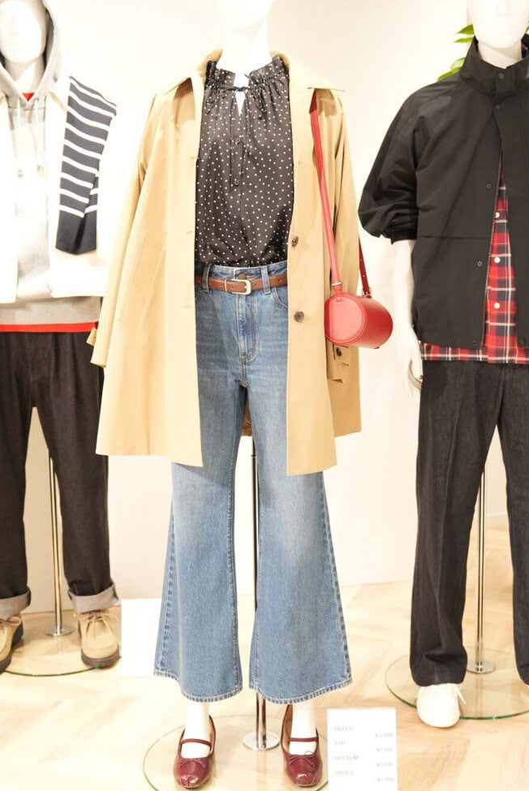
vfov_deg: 41.1
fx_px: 1056
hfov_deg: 28.1
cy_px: 381
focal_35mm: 48
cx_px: 266
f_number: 2.8
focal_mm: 39
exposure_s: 1/200
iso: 1000
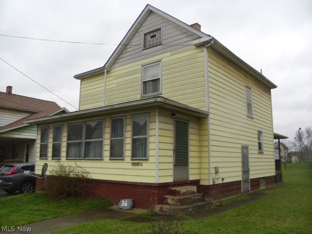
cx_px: 156
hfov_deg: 58.4
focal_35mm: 31
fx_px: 279
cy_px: 117
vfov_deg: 45.4
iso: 100
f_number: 3.3
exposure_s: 1/90
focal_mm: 5.6
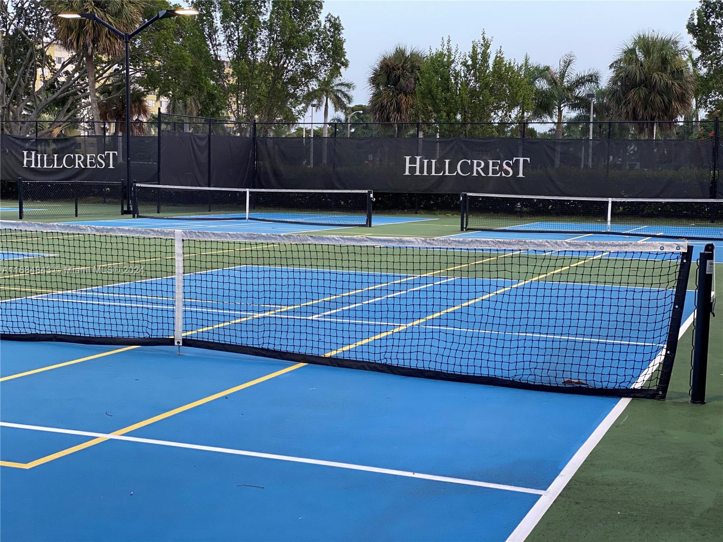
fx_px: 1086
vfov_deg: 28.0
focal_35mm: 52
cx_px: 362
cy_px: 271
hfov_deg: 36.8
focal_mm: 6
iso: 100
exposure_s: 1/120
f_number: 2
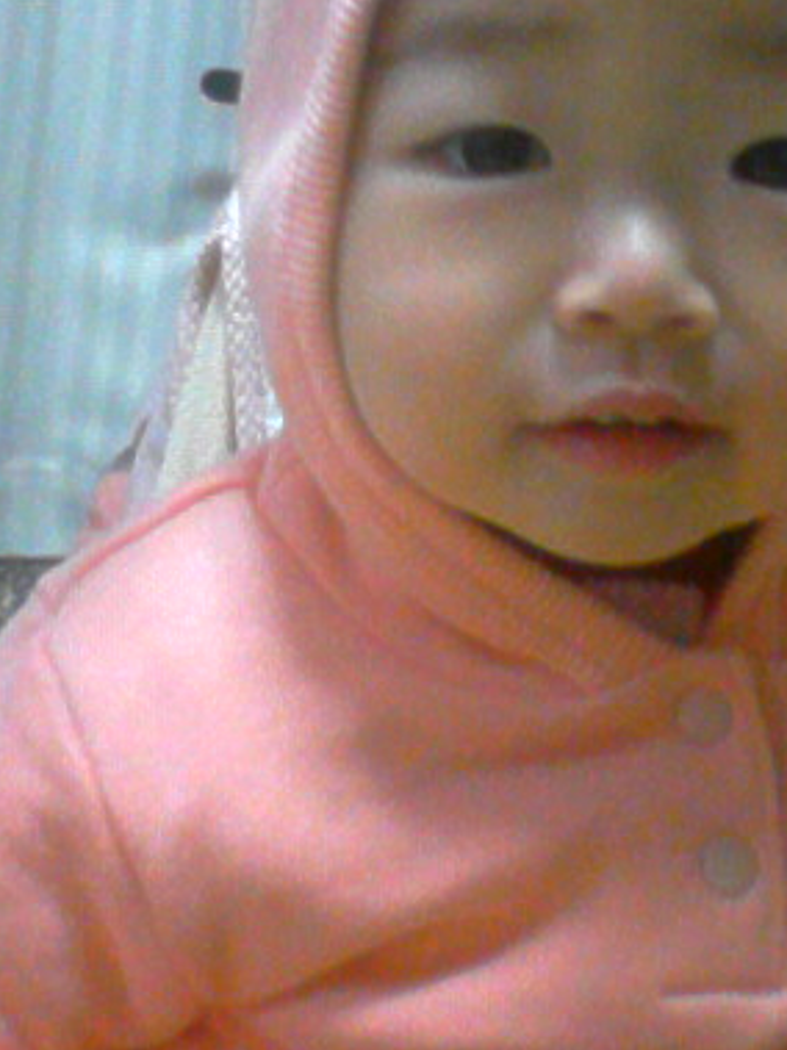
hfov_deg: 29.6
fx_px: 1486
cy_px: 327
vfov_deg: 38.4
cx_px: 482
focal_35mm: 49
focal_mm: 1.5
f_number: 2.8
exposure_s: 1/16.7
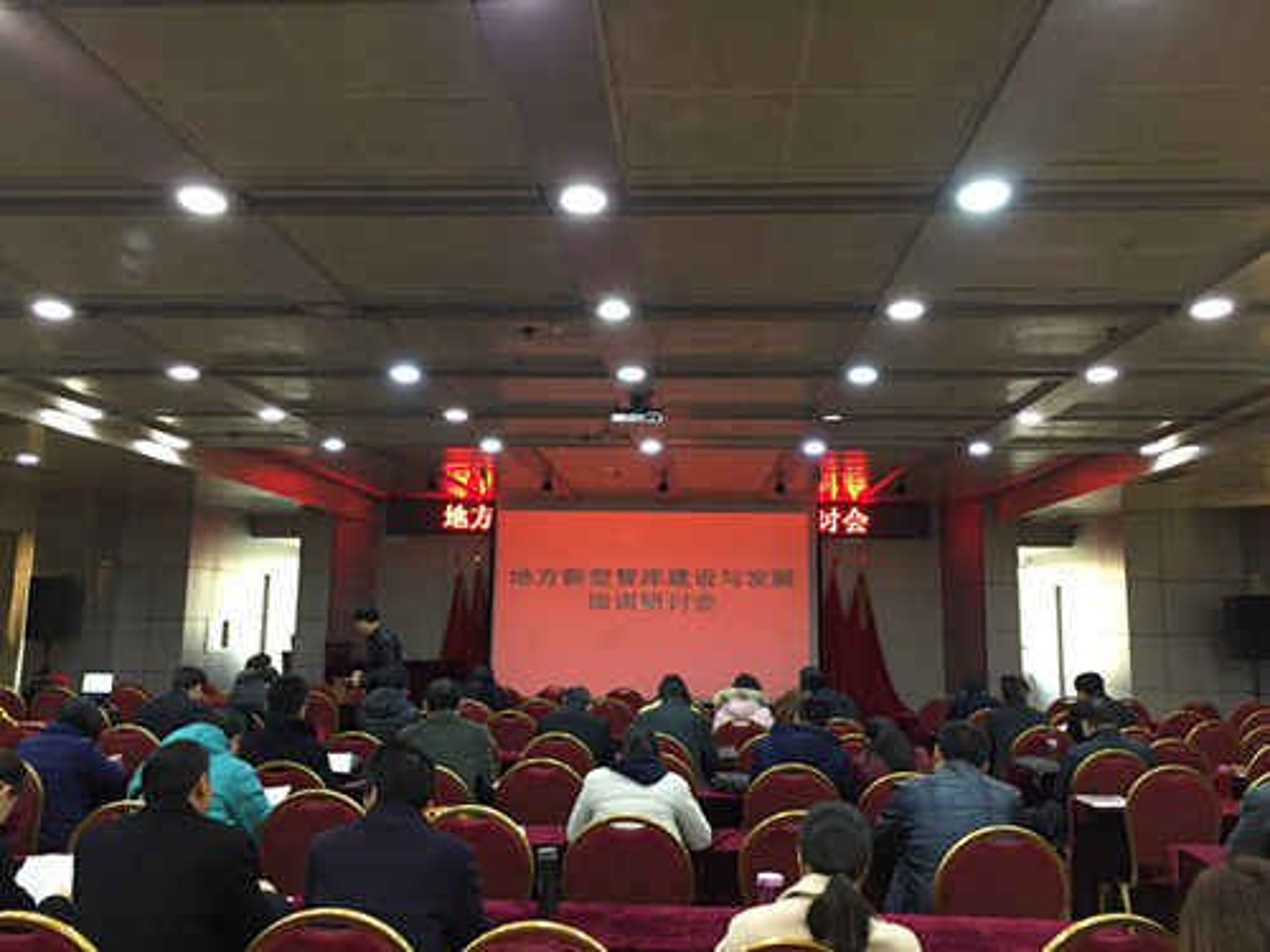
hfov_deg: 61.7
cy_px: 476
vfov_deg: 48.2
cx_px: 635
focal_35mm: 29
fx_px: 1064
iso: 320
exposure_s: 1/33
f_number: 2.2
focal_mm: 4.15
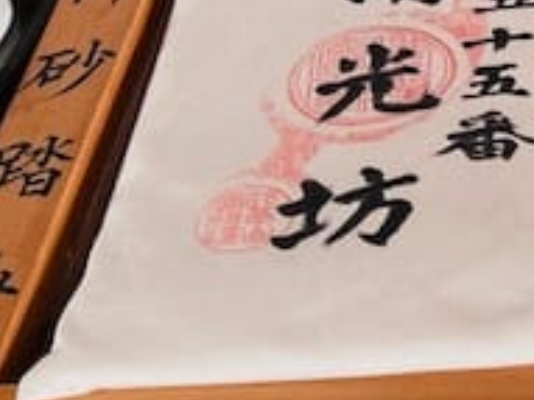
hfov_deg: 17.1
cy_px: 280
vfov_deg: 13.5
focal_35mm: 109
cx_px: 671
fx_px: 1680
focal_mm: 5.7
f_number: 1.5
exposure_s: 1/121
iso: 125
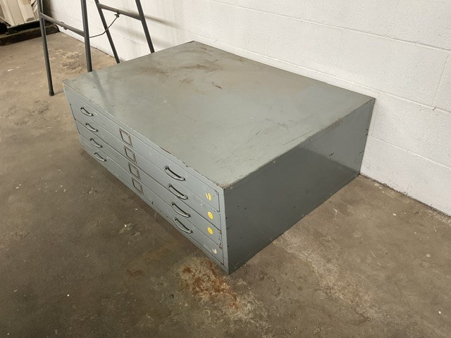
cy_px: 169
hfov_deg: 61.7
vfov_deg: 48.2
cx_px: 226
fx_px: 378
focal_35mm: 29
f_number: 1.8
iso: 64
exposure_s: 1/50
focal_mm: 3
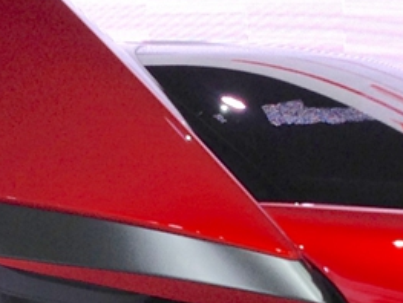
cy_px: 254
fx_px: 1947
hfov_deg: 11.8
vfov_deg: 8.9
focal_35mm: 167
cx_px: 316
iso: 50
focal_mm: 4.12
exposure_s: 1/390
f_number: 2.4
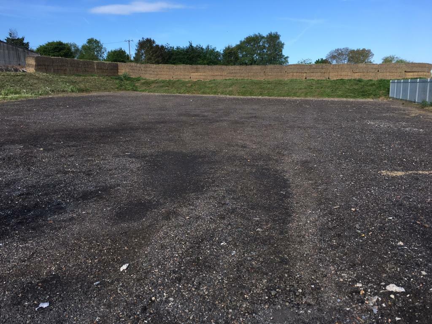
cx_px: 216
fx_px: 362
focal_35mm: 29
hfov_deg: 61.7
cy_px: 162
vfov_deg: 48.2
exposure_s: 1/827
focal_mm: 4.15
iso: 25
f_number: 2.2
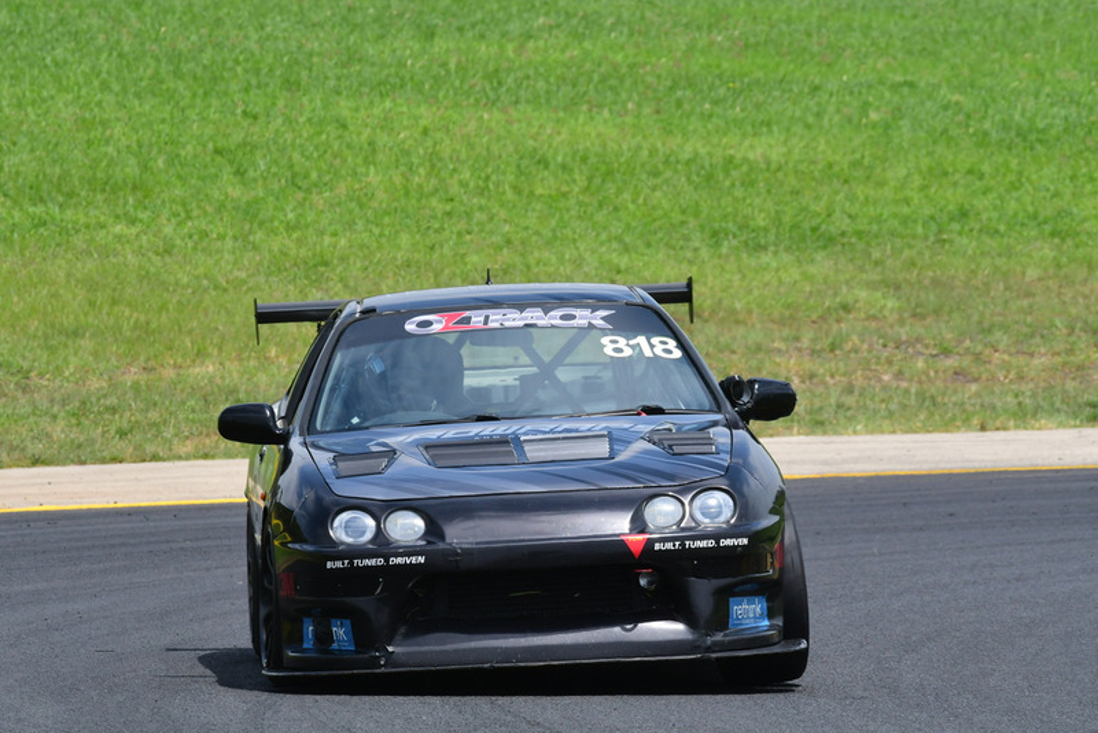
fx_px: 17390
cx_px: 549
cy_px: 366
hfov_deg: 3.6
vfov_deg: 2.4
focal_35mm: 570
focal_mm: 380
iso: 640
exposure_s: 1/640
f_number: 14
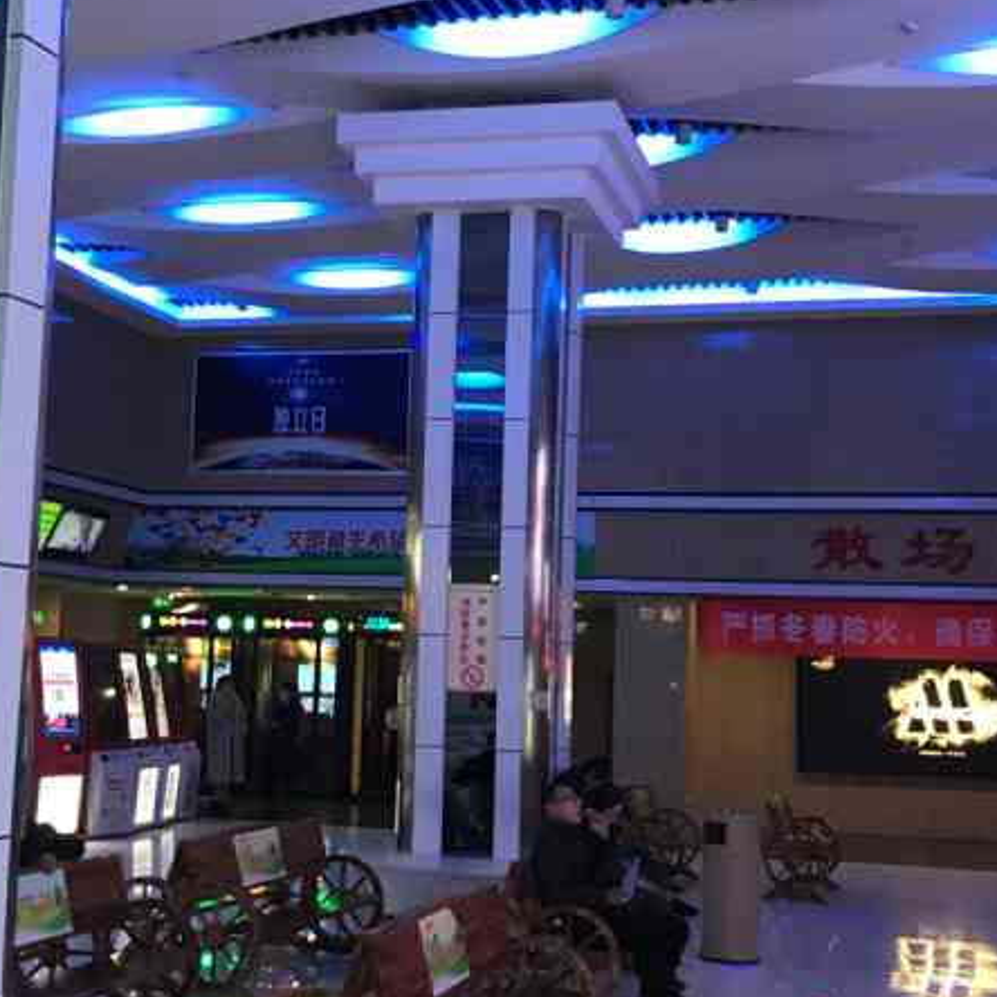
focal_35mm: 52
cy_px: 509
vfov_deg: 32.8
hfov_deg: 32.7
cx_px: 393
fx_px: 1694
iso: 80
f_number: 1.8
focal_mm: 3.99
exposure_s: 1/17
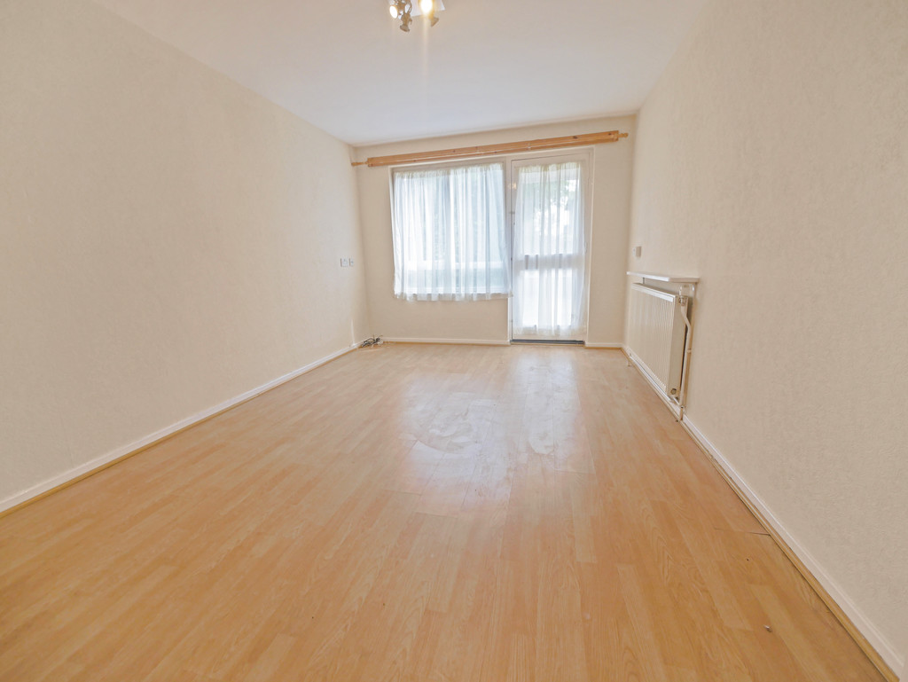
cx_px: 454
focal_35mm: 14
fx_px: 367
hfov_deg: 102.0
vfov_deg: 85.7
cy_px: 341
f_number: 5
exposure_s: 1/100
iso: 200
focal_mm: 7
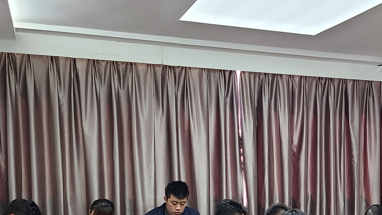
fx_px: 638
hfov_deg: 30.8
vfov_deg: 18.4
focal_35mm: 63
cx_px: 387
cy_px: 233
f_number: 1.8
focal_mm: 5.4
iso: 100
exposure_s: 1/50
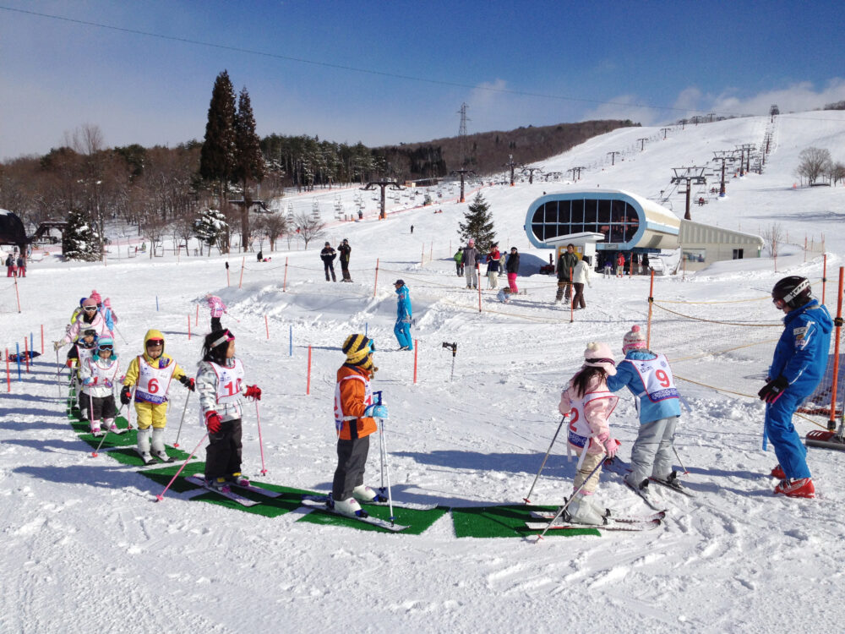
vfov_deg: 40.7
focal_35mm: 35
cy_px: 317
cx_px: 422
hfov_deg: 52.6
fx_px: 854
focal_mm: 4.28
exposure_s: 1/6135
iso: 50
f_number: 2.4
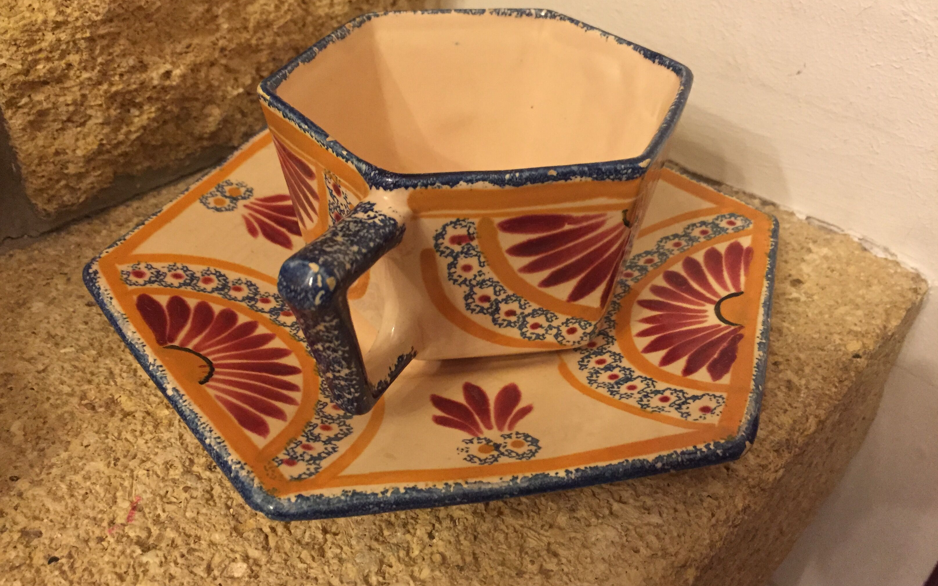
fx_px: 792
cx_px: 469
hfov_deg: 61.2
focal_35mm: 31
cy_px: 255
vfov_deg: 40.5
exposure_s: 1/20
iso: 250
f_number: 2.2
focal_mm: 4.15
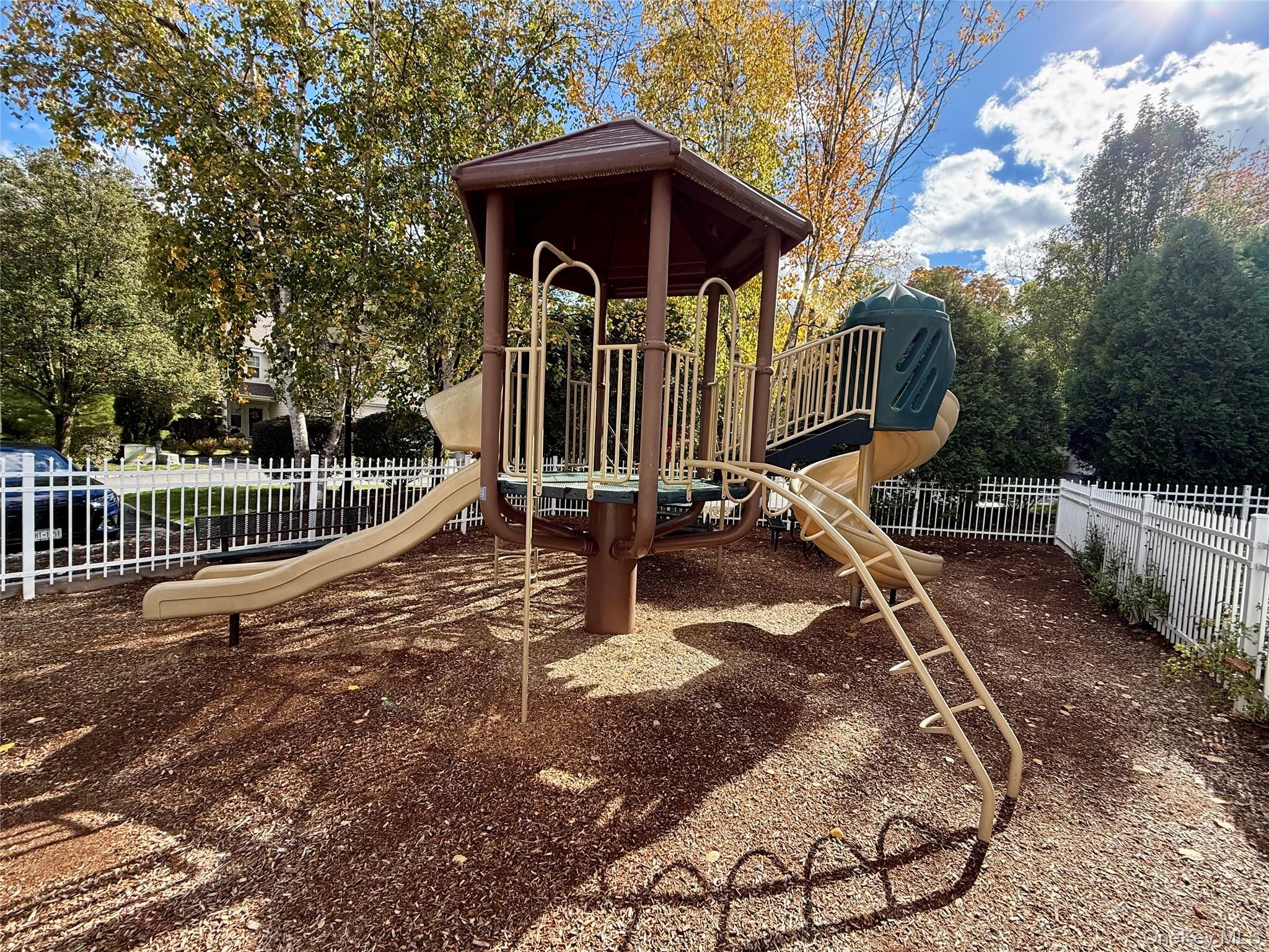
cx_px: 634
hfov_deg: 102.1
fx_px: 513
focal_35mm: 14
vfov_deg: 85.7
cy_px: 476
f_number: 2.2
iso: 64
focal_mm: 2.22
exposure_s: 1/742
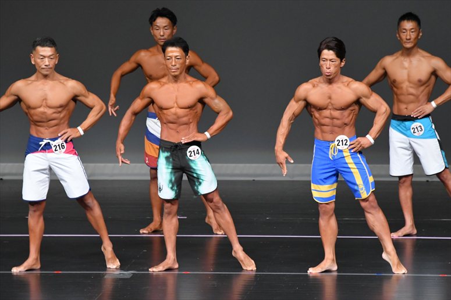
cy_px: 150
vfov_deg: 4.4
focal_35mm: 315
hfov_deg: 6.5
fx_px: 3944
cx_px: 226
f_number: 5.6
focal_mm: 210
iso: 4000
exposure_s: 1/400
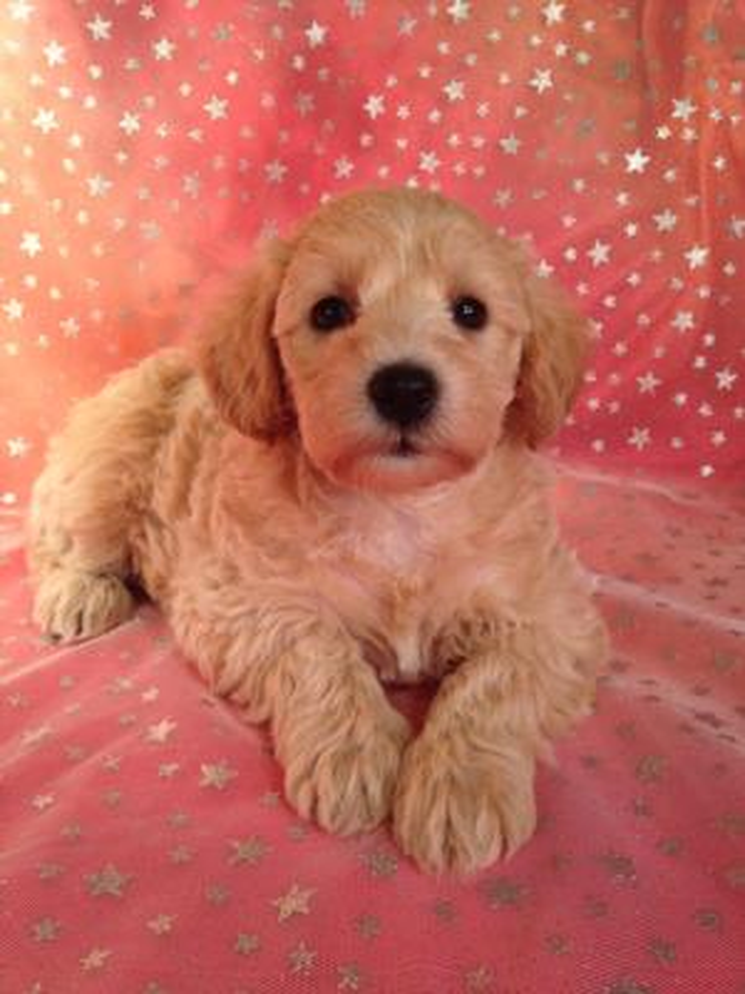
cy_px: 497
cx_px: 372
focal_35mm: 33
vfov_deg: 55.4
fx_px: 947
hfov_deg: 42.9
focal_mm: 4.12
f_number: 2.4
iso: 100
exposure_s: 1/120
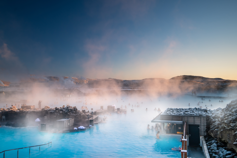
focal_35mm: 35
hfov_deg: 54.4
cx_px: 118
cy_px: 79
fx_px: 230
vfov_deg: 37.9
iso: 250
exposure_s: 1/250
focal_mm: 35
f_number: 4
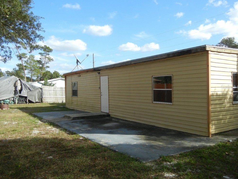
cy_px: 87
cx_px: 121
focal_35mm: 31
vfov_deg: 45.4
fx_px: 213
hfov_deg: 58.4
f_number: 7
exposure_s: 1/250
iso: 160
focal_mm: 5.4
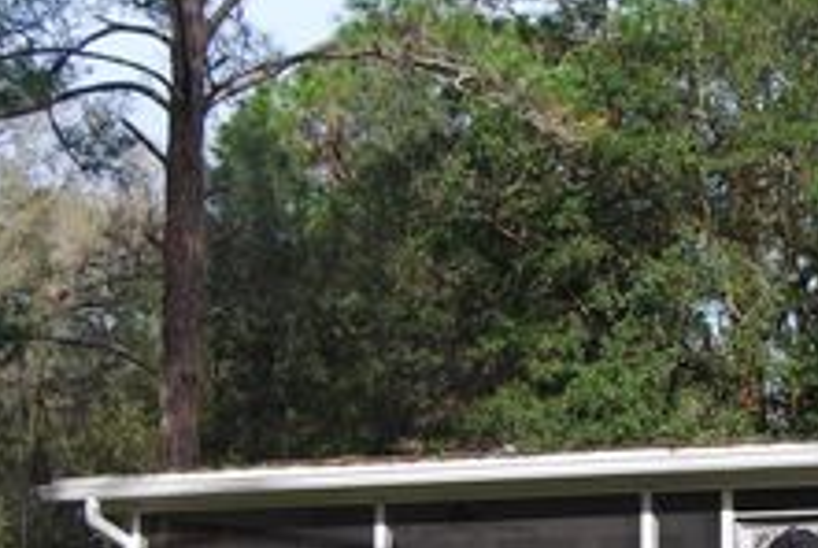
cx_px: 837
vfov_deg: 13.3
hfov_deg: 19.4
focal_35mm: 102
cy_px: 494
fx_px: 2321
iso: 100
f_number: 7.1
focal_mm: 30
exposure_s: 1/200
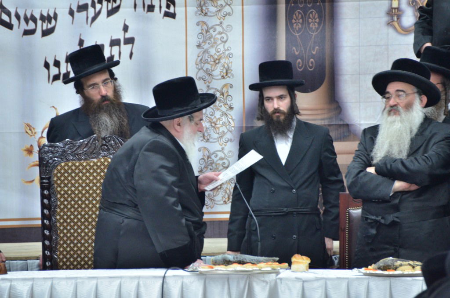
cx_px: 225
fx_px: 4116
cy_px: 149
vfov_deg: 4.1
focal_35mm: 330
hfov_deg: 6.3
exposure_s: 1/80
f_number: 5.6
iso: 1600
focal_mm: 220
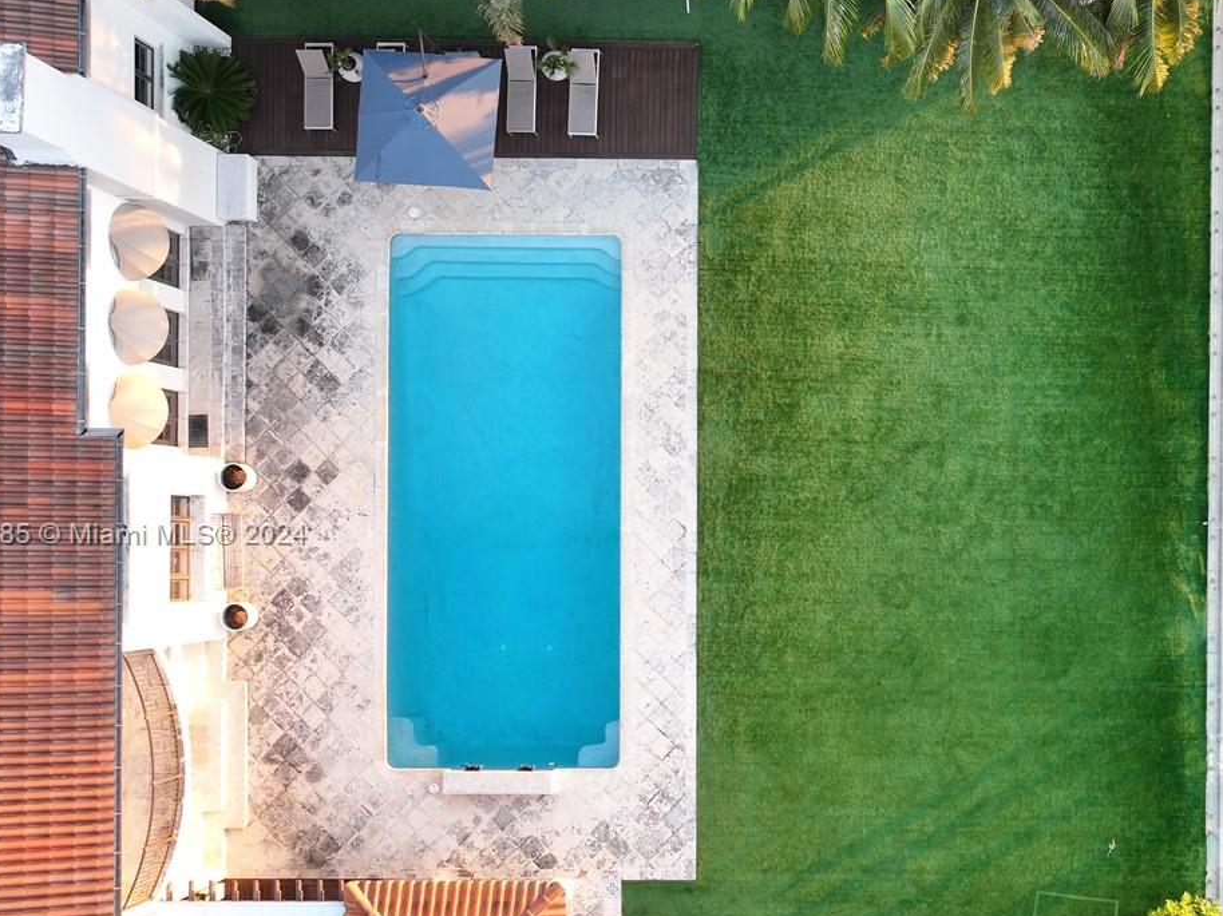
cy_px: 536
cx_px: 949
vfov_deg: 34.3
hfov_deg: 43.1
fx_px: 1483
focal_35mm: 42
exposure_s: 1/40
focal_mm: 12.29
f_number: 2.8
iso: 100
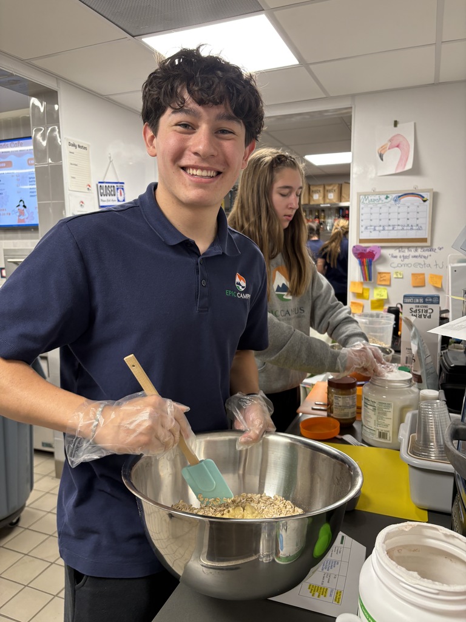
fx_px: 467
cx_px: 233
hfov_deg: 53.1
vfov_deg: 67.3
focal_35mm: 26
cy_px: 311
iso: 100
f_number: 1.6
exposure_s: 1/60
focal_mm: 5.96
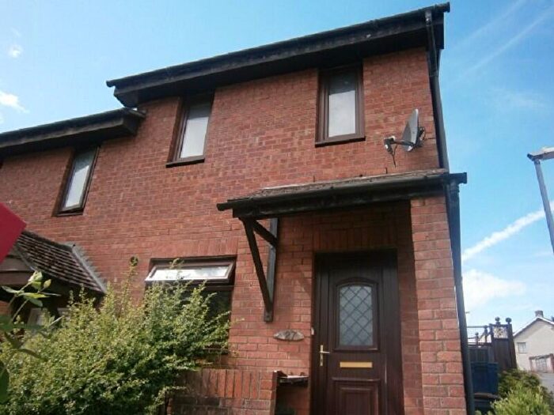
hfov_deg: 67.3
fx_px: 416
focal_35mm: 26
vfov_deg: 53.1
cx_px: 277
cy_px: 208
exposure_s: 1/640
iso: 80
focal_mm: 4.7
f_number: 2.8
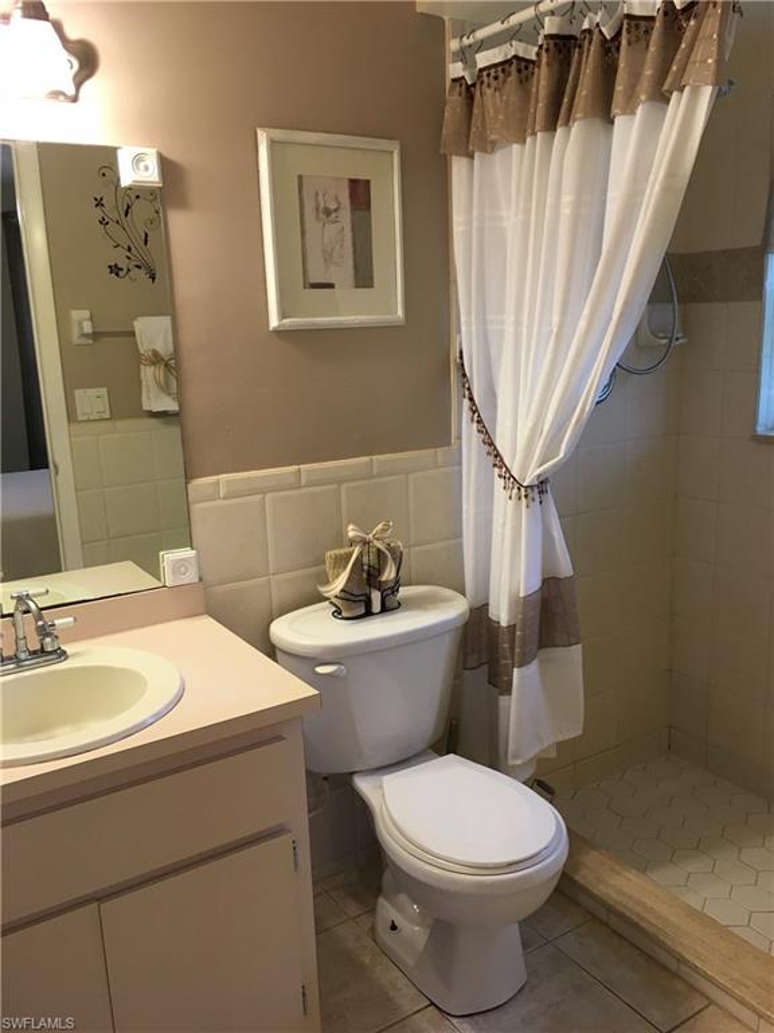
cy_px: 516
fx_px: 865
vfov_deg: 61.7
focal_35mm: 29
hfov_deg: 48.2
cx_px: 387
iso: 50
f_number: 2.2
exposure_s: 1/30
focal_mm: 4.15
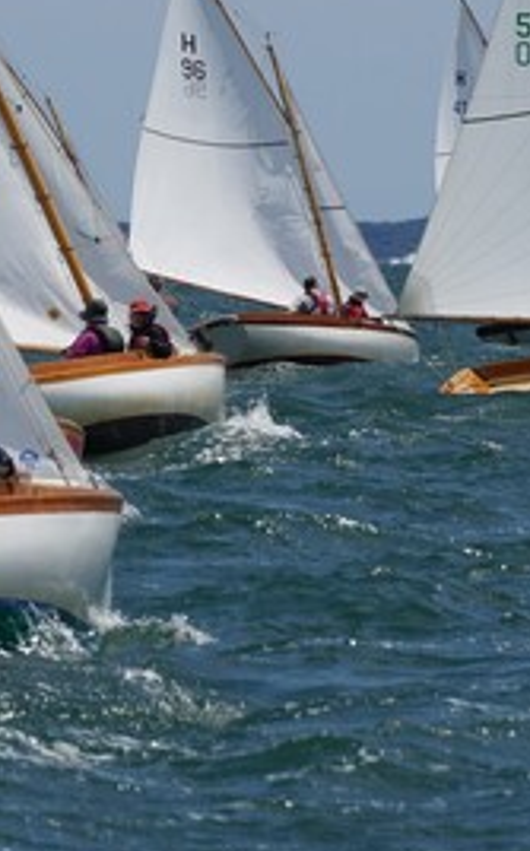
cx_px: 44
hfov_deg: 2.5
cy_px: 192
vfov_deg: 4.0
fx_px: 12067
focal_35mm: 521
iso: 125
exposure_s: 1/1250
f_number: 5.6
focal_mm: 114
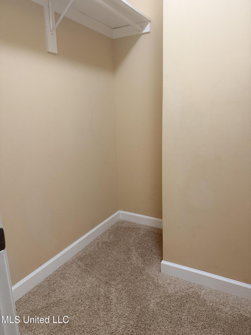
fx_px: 232
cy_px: 168
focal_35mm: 24
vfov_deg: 71.6
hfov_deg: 56.8
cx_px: 126
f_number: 1.78
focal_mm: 6.76
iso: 400
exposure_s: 1/60
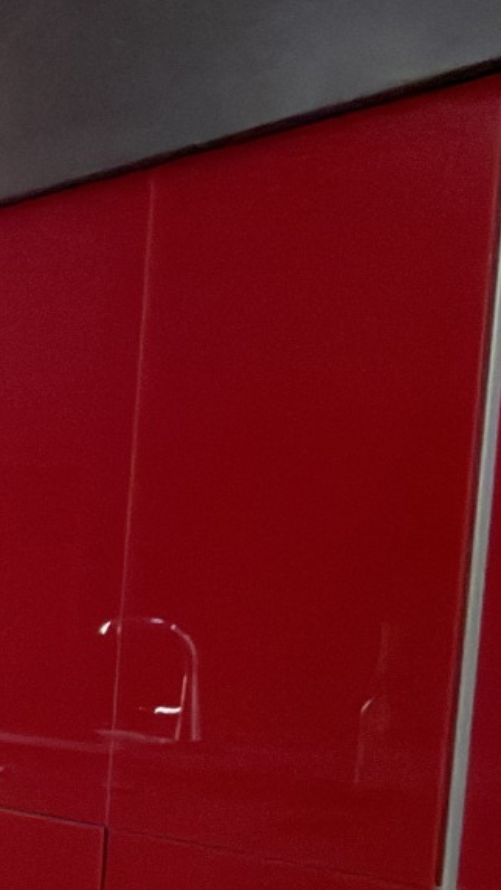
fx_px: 1605
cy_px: 704
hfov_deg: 11.4
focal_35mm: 68
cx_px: -957
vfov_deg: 30.3
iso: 250
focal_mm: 2.22
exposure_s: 1/20
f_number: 2.2
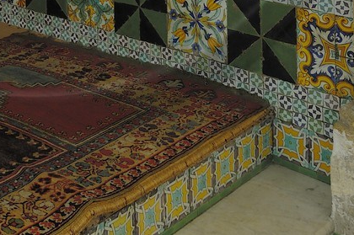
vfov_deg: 14.6
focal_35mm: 80
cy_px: -211
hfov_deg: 24.6
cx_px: 35
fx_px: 786
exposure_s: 2.5
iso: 100
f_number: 8
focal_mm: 14
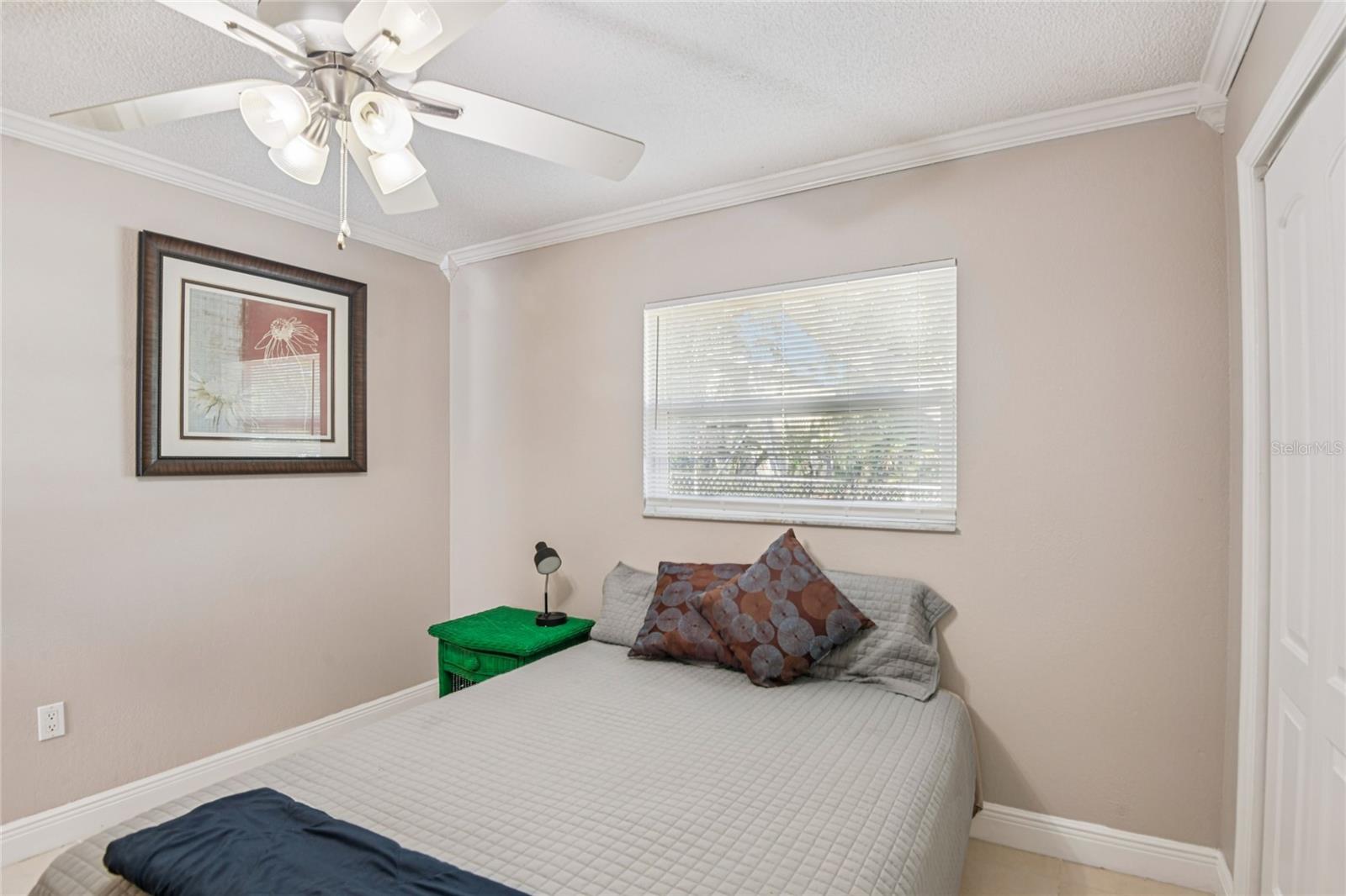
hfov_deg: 96.7
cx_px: 673
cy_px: 448
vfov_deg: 73.7
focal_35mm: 16
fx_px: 598
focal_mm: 16
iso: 400
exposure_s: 1/10
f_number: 8
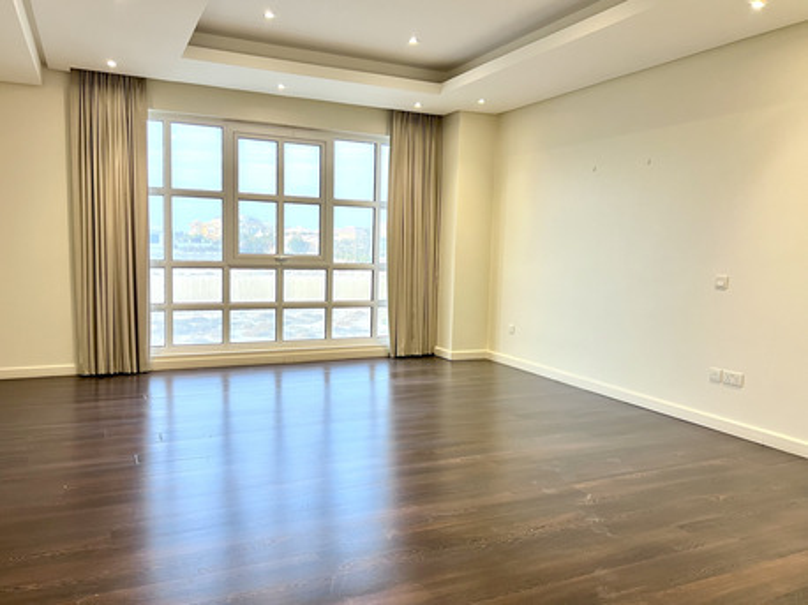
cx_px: 404
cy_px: 302
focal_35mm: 26
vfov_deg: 53.0
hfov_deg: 67.3
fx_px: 607
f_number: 1.5
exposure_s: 1/50
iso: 160
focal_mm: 5.7
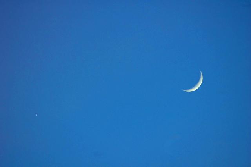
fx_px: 3136
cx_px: 126
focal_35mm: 450
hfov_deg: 4.6
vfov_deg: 3.1
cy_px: 84
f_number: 7.1
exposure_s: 1/100
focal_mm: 300
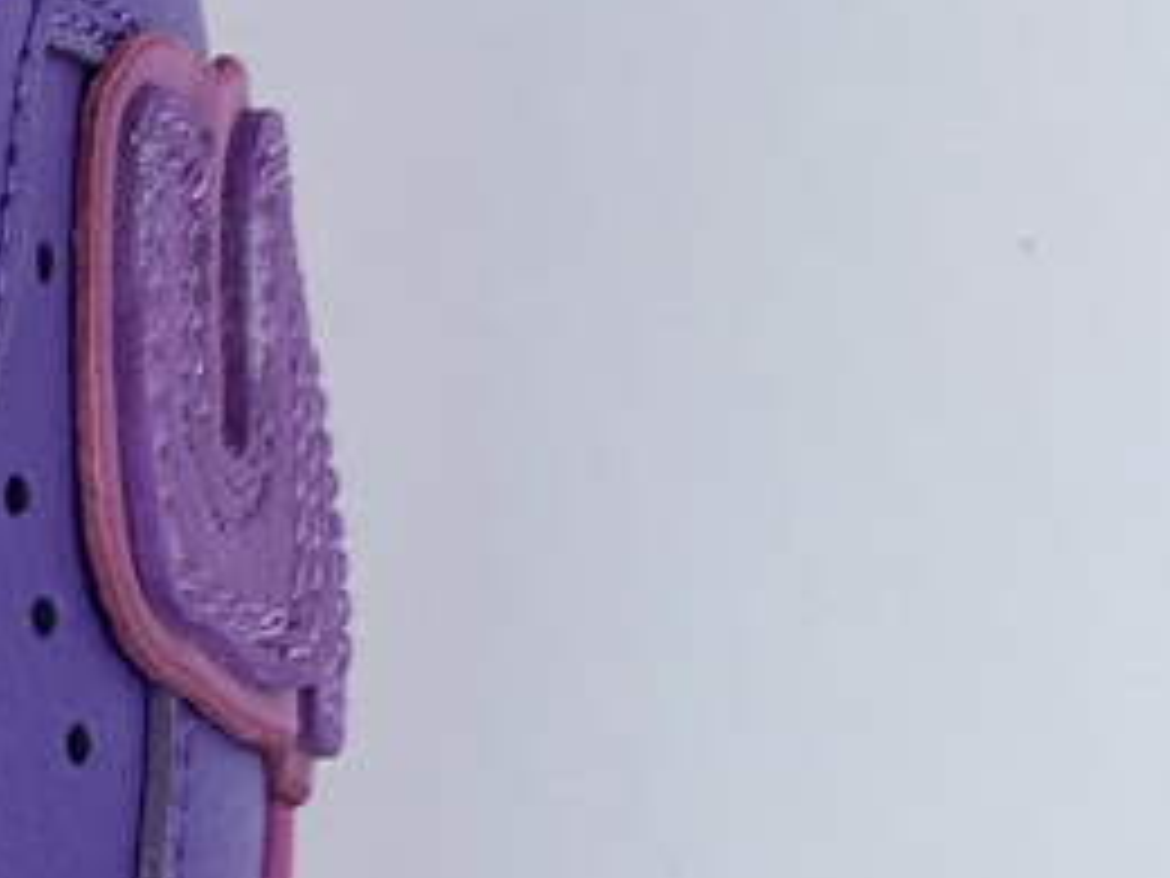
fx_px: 4056
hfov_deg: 13.2
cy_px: 1247
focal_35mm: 120
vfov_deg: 11.9
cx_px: -1431
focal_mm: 4.25
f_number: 1.8
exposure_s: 1/122
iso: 32
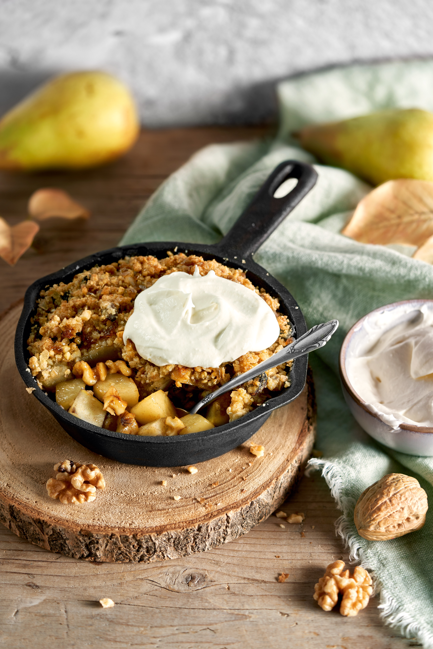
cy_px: 324
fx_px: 1623
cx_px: 216
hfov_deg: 15.2
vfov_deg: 22.6
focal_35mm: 90
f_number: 2.8
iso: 250
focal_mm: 90
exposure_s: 1/30
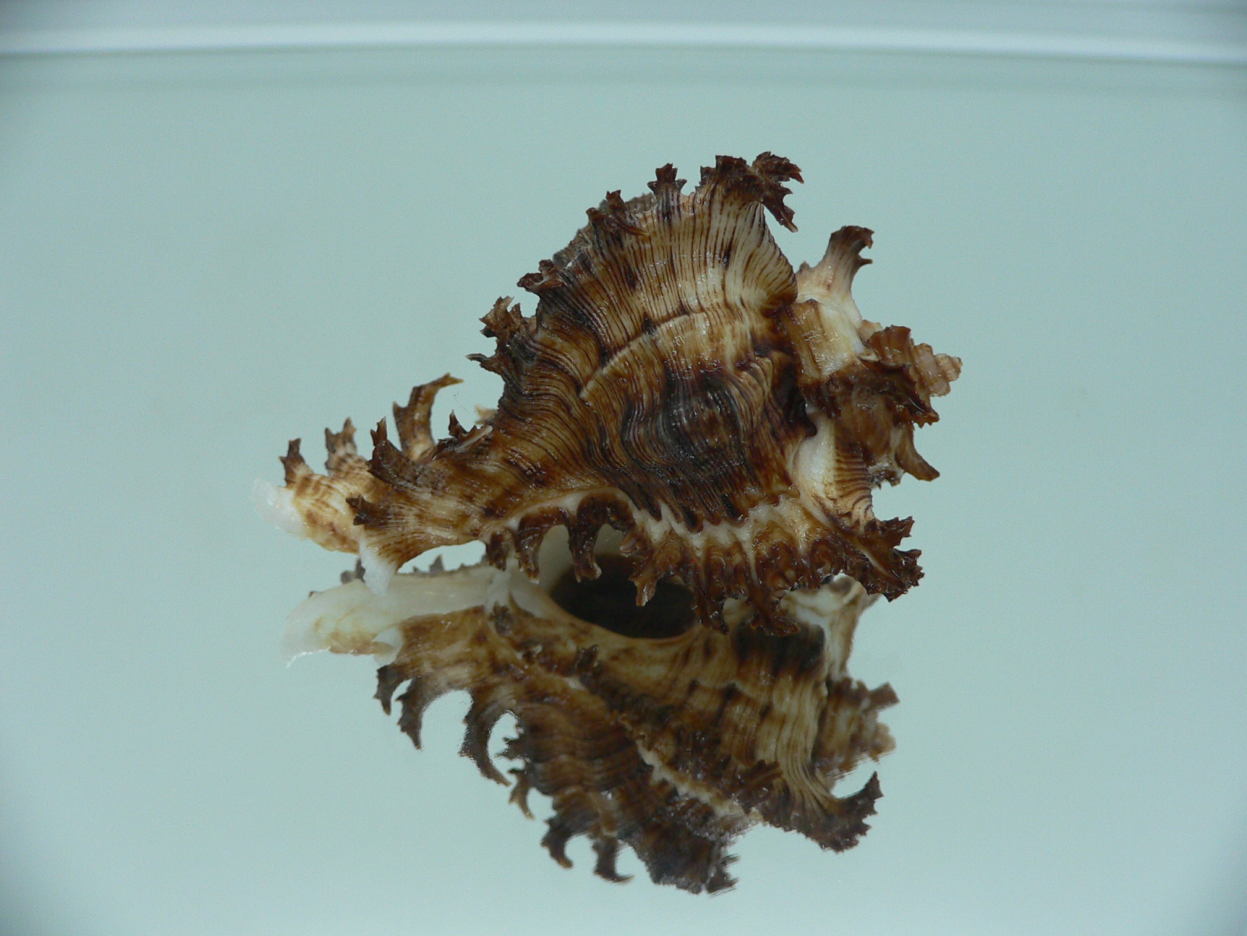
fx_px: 1261
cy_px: 468
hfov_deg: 52.6
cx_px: 624
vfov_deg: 40.7
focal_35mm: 35
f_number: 2.8
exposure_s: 1/60
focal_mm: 4.6
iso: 100
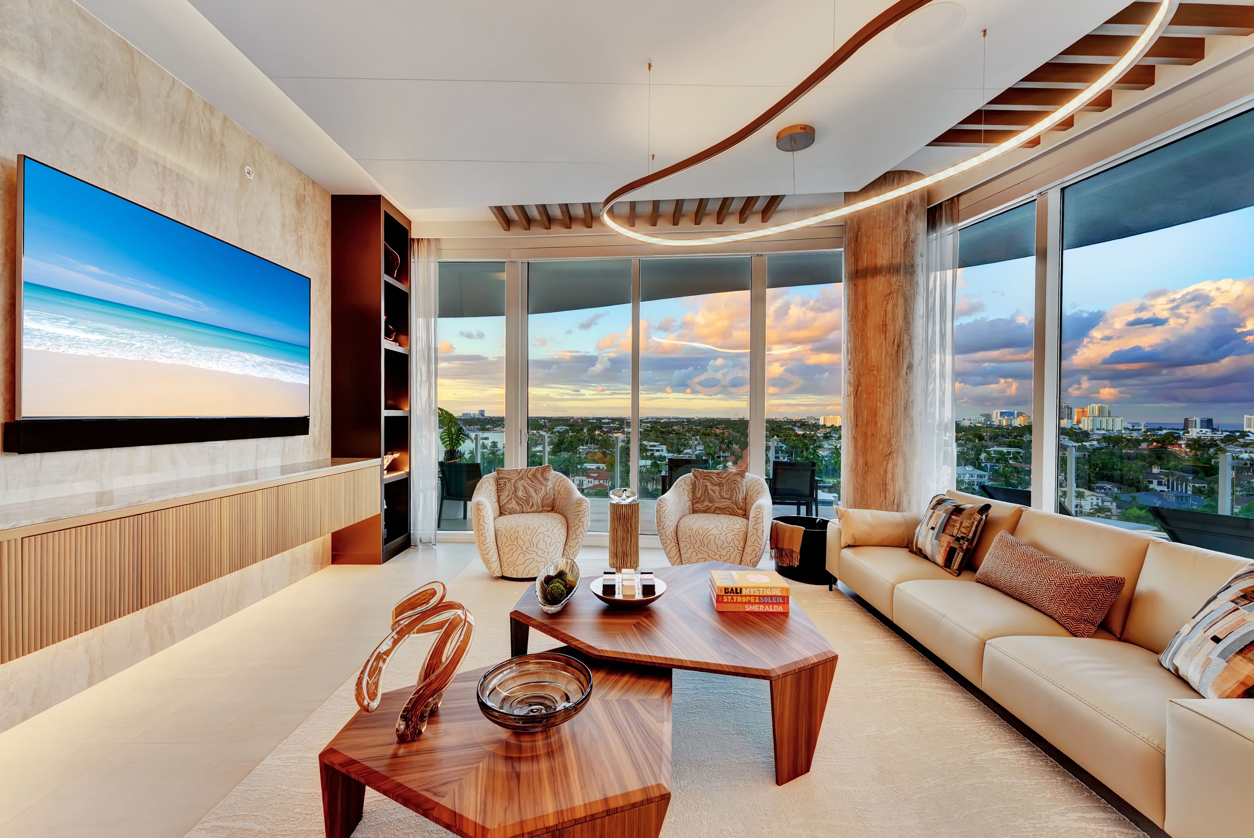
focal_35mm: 14
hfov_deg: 104.2
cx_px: 627
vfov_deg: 81.3
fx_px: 488
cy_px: 419
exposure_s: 1/25
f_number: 9
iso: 320
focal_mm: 14
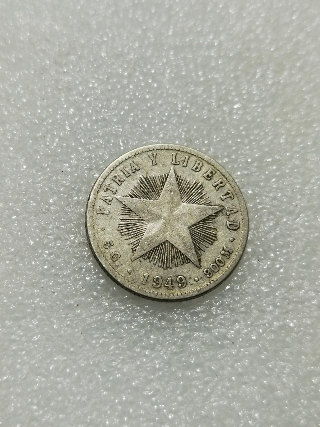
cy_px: 214
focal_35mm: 55
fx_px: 678
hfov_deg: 26.6
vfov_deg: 34.9
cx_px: 160
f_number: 1.9
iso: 64
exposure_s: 1/100
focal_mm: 6.67
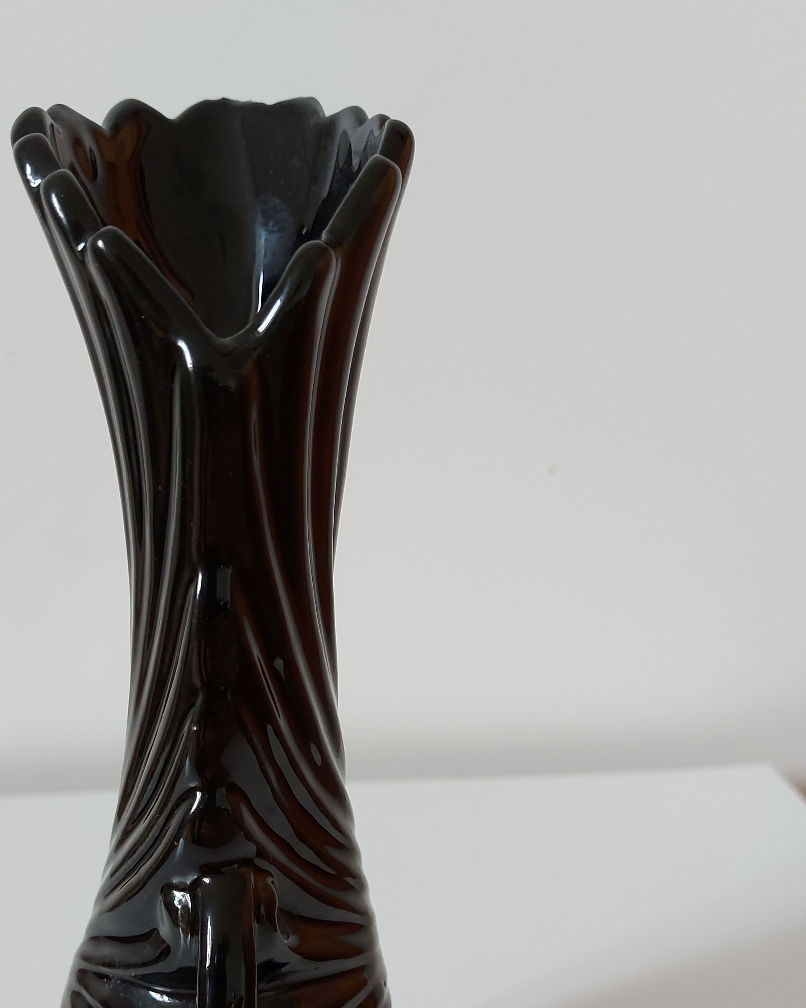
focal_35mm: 39
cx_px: 259
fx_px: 1163
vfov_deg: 45.7
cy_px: 715
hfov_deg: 37.8
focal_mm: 5.23
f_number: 1.8
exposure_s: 1/50
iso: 125
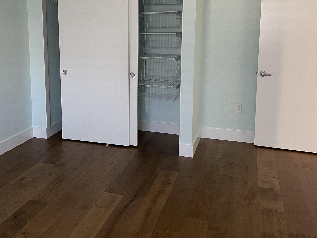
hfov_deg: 48.7
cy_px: 70
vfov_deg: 37.1
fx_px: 348
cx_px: 127
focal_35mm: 38
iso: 320
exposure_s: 1/60
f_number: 1.6
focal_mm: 4.2
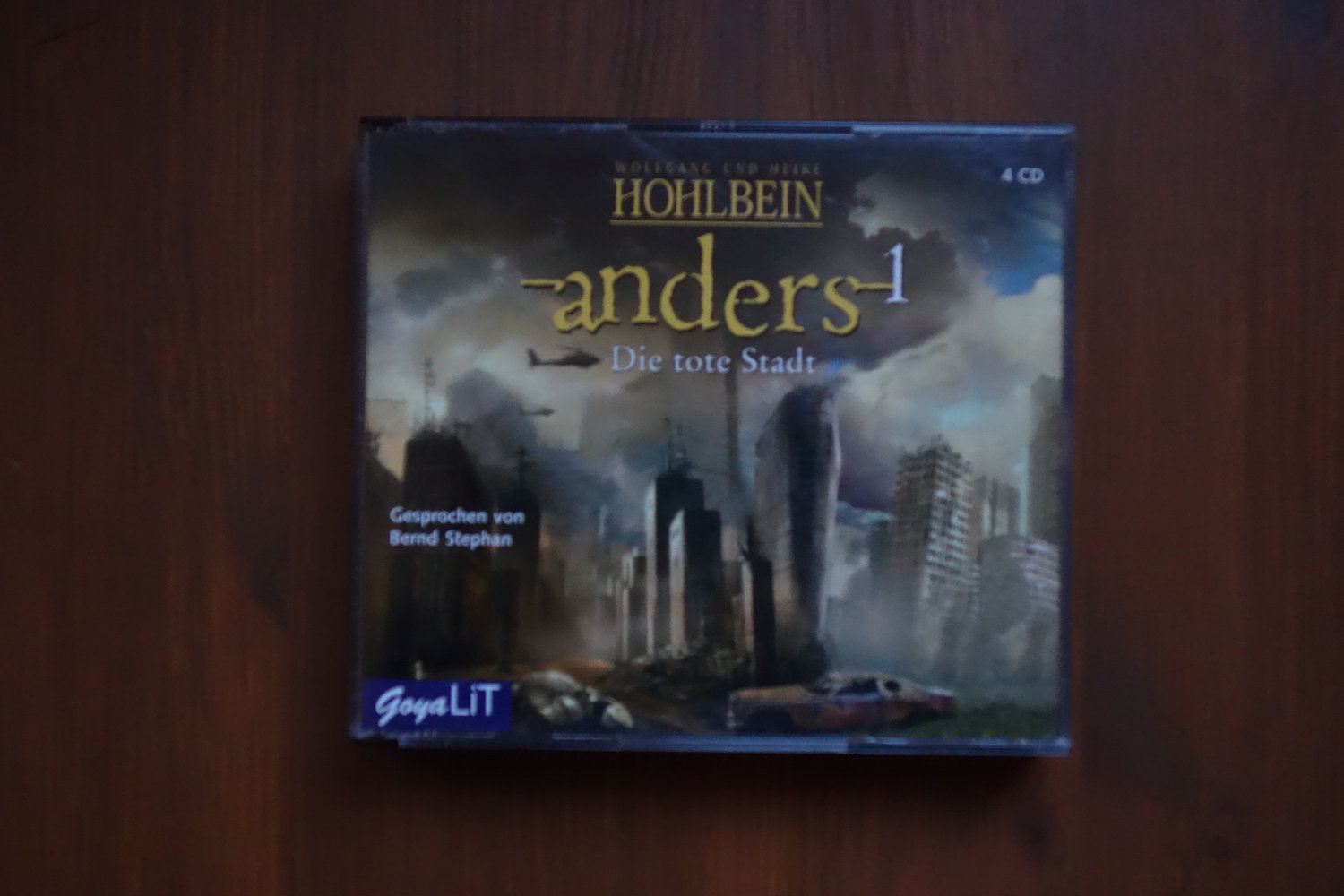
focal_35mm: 53
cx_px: 672
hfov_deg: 37.5
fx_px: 1979
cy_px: 448
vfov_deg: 25.5
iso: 3200
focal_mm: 19.53
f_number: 3.5
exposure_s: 1/30
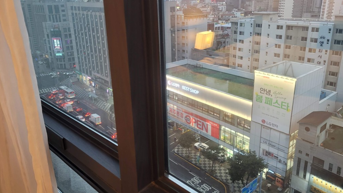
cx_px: 173
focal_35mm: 29
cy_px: 87
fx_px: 264
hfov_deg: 66.1
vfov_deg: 40.2
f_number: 1.8
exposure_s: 1/40
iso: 250
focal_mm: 5.4
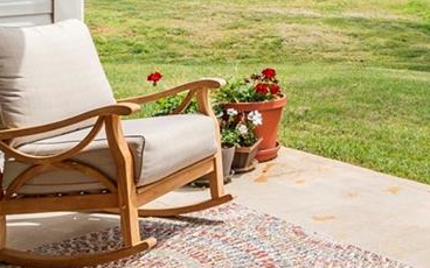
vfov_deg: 17.4
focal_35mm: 68
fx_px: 797
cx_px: 473
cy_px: -119
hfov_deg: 27.6
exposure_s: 1/320
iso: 100
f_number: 5.6
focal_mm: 12
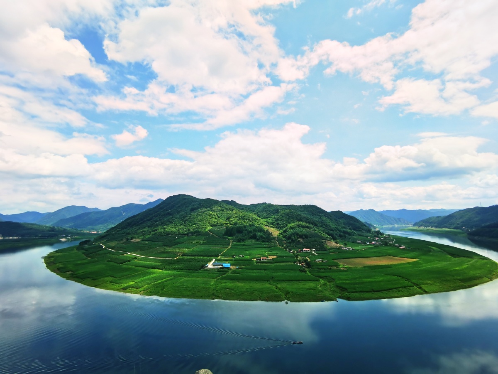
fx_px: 245
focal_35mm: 17
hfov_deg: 91.0
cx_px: 249
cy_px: 187
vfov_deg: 74.7
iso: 50
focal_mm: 2.26
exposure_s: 1/1488
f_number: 2.2
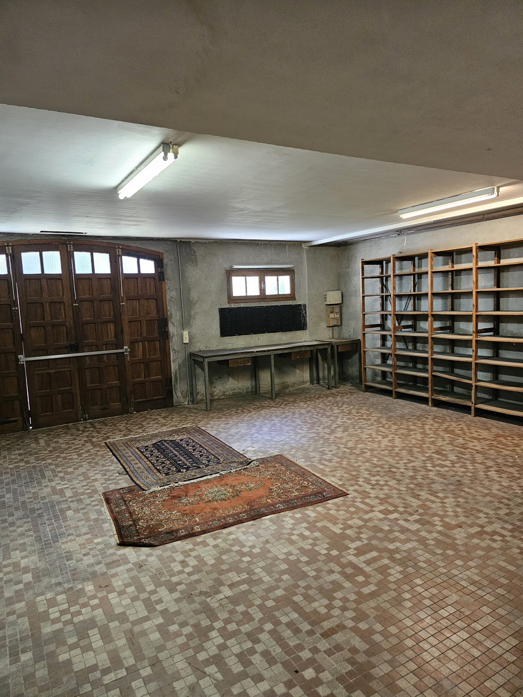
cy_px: 348
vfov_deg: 73.9
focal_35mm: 23
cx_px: 262
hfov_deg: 58.9
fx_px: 463
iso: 1000
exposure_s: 1/100
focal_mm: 6.3
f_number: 1.7
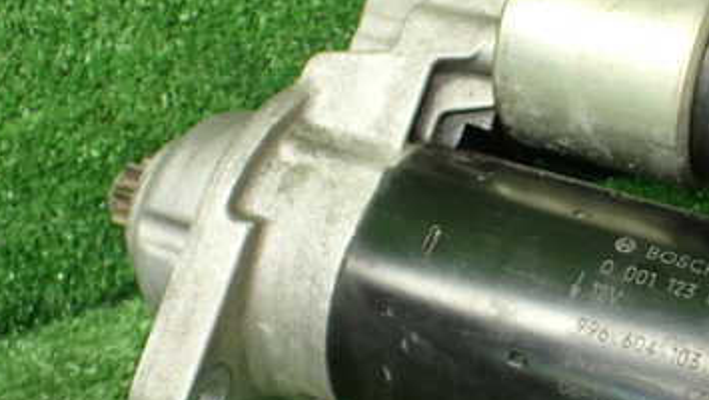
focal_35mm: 70
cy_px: 238
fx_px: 1316
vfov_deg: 17.2
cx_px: 573
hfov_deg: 29.4
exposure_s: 1/80
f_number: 2.7
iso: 800
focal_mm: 6.83
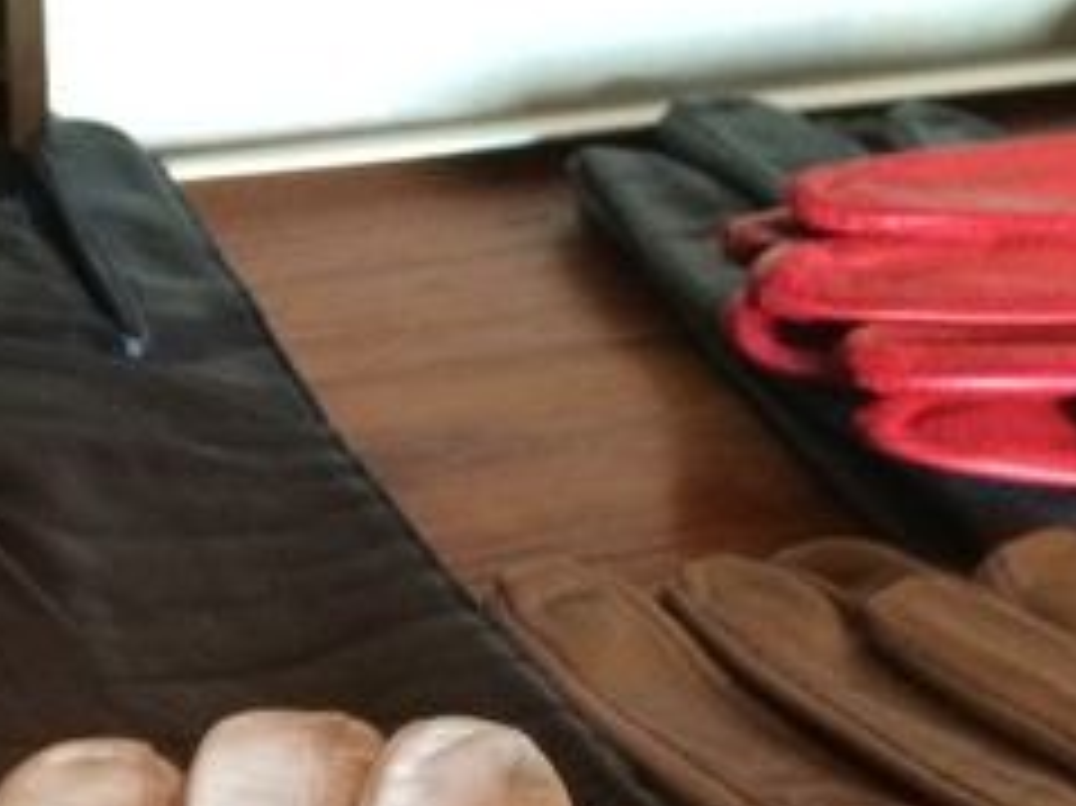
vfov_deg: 12.1
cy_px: 1421
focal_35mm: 113
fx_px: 3511
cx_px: -383
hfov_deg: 16.3
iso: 320
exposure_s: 1/24
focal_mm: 4.12
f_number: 2.2
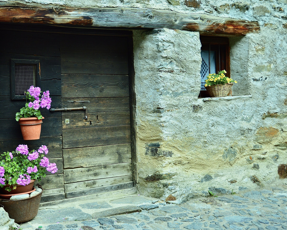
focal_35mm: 47
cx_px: 115
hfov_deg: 39.7
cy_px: 113
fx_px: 396
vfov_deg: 32.4
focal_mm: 27
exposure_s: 1/200
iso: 400
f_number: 4
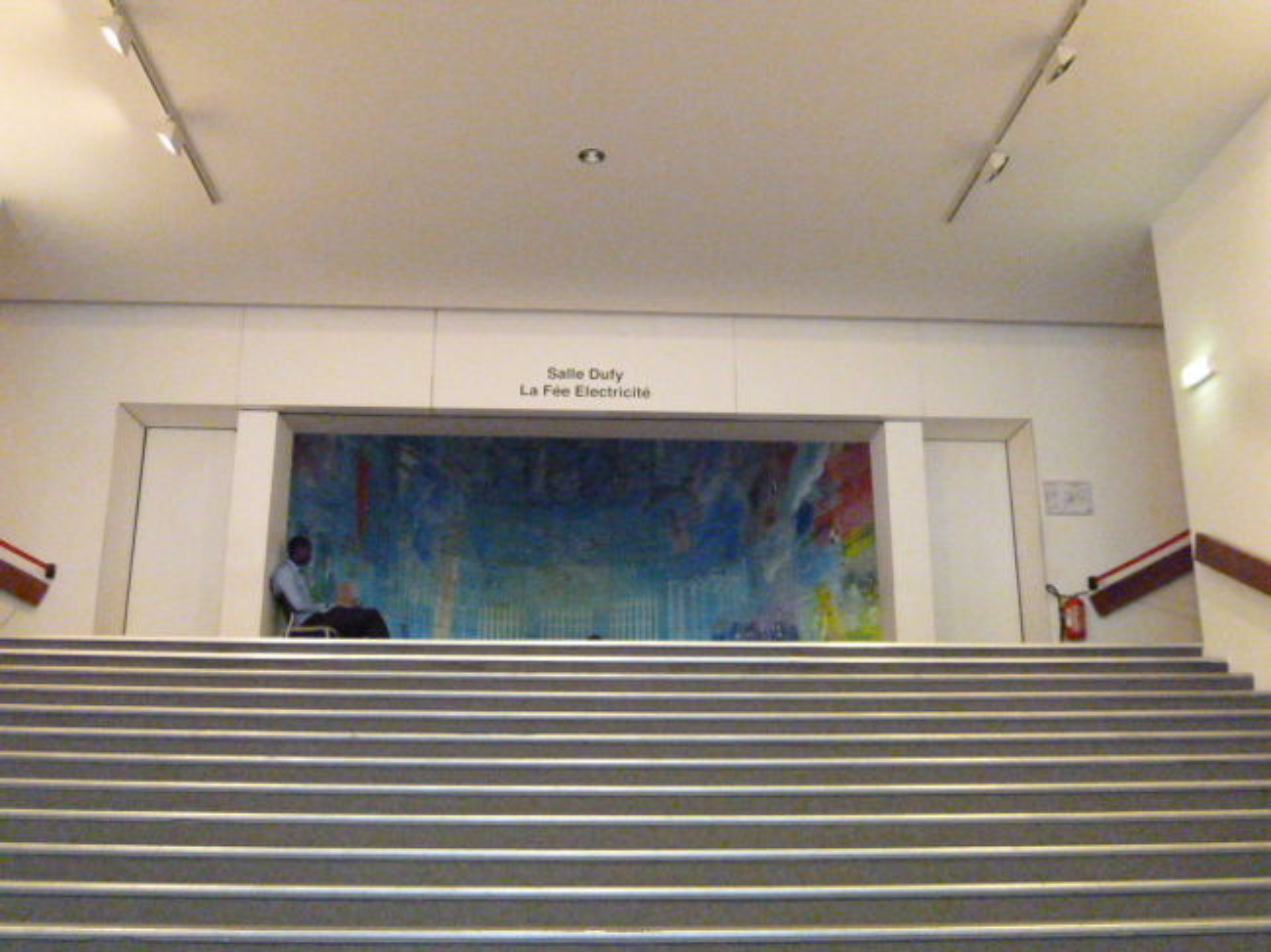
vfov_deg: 41.8
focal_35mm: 34
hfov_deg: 54.0
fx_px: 1248
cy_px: 476
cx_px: 636
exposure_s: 1/80
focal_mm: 6.1
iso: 1600
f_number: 2.8
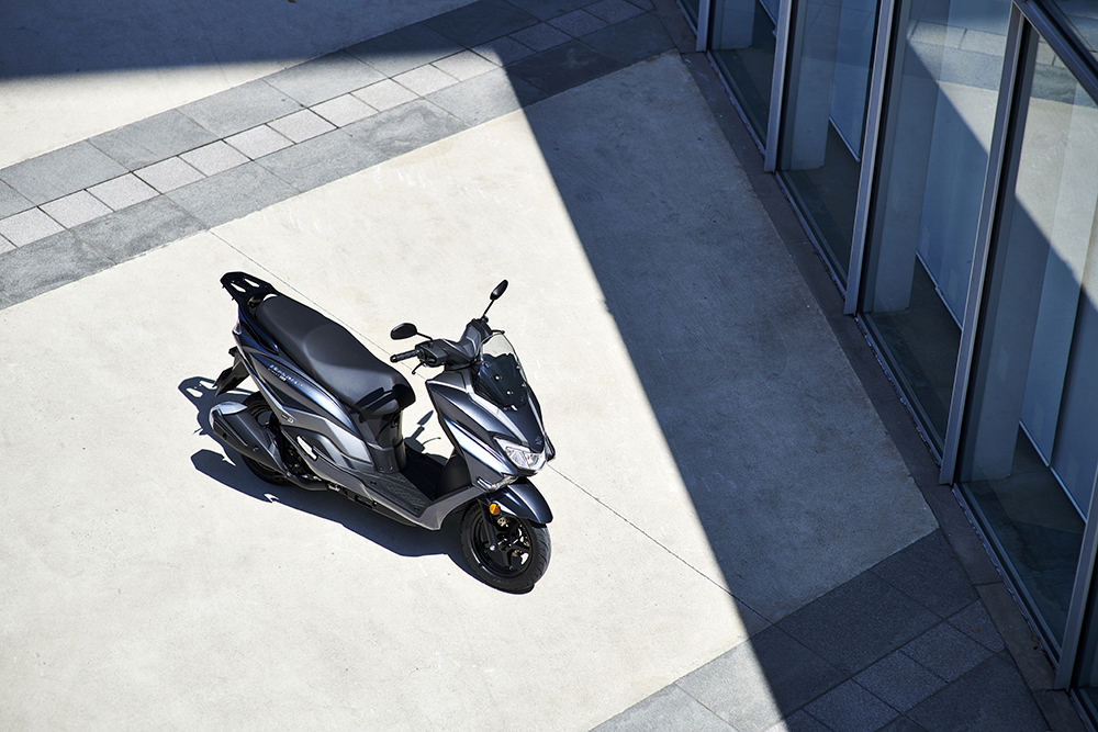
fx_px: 2593
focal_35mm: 85
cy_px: 366
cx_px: 549
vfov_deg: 16.1
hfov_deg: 23.9
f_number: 3.2
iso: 100
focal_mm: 85
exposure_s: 1/1000
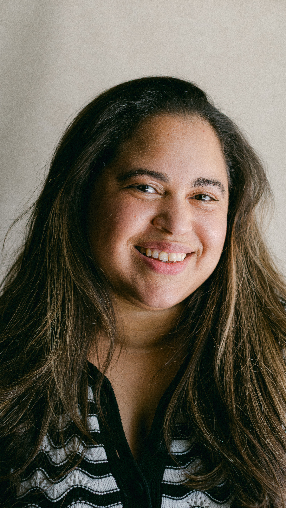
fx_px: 741
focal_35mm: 55
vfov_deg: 37.8
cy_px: 254
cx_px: 156
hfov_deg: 21.8
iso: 160
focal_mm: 35
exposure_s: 1/50
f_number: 4
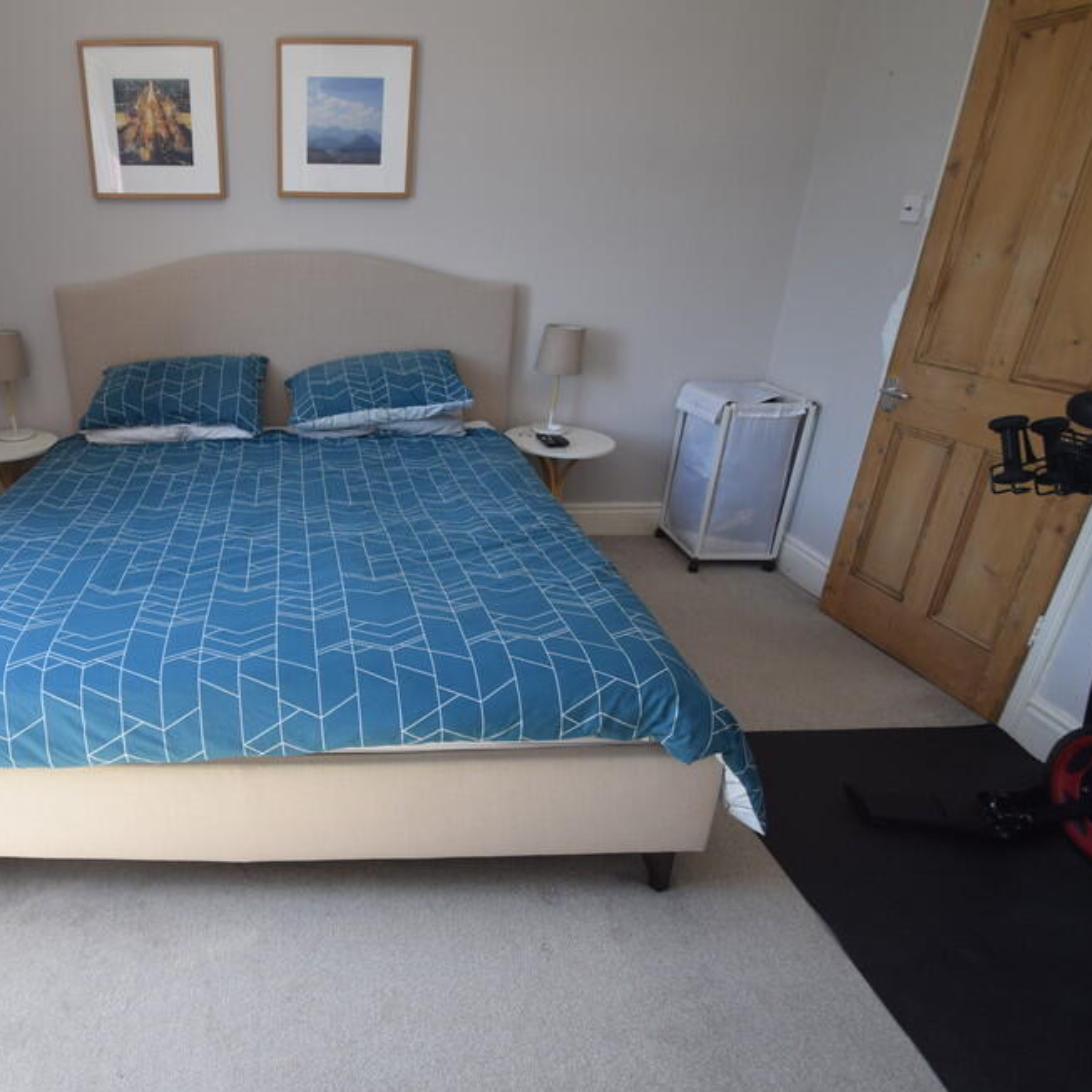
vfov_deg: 74.8
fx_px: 714
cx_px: 324
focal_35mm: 20
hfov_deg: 71.5
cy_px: 544
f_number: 5
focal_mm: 10
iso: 400
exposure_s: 1/100
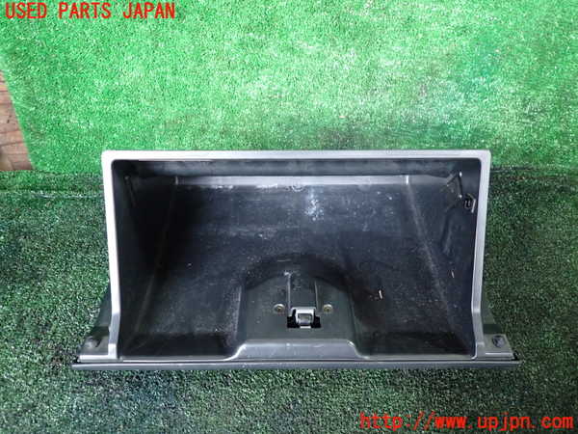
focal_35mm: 25
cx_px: 289
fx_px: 417
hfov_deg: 69.4
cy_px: 217
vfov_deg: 54.9
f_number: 2
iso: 640
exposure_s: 1/30
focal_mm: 4.5
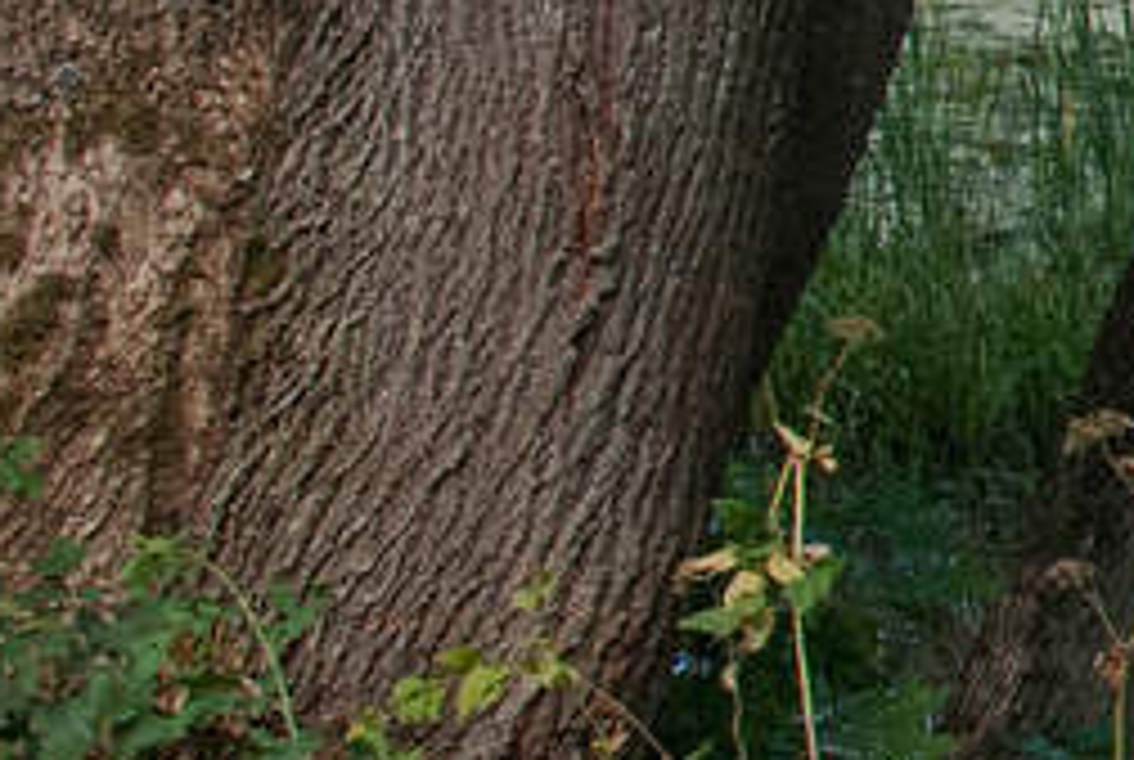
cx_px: 2948
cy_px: -272
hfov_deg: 11.3
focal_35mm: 142
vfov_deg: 9.5
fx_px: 4474
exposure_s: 1/125
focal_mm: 17
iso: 250
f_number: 9
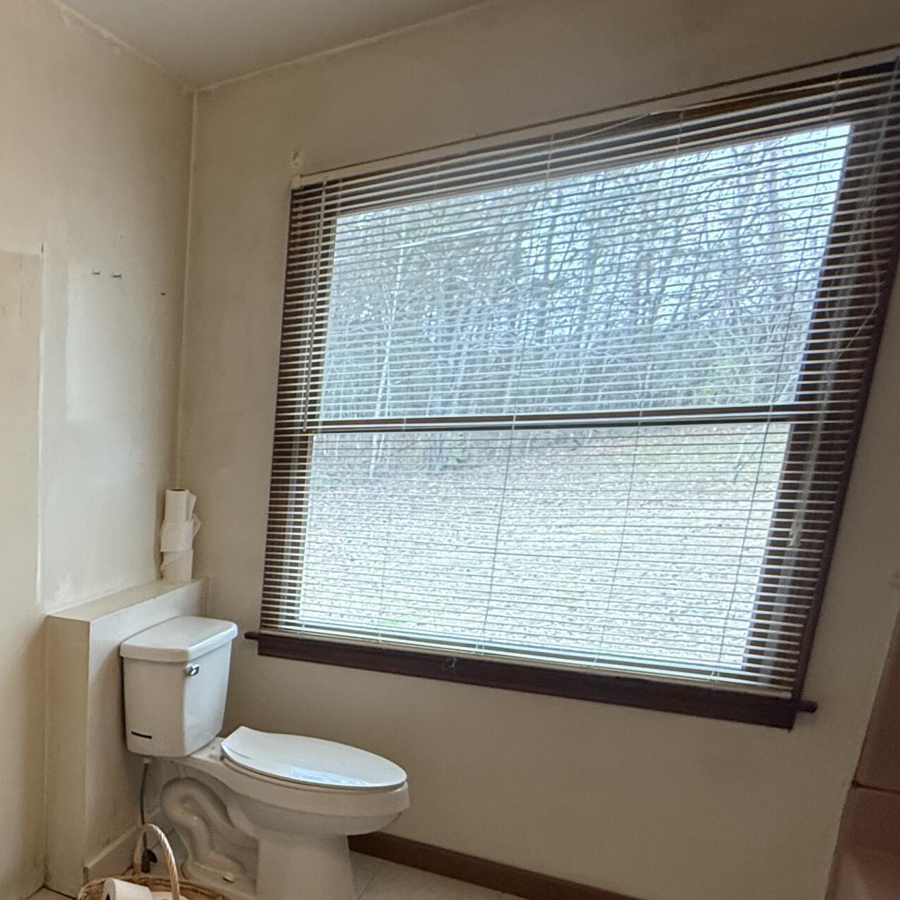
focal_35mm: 29
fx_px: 853
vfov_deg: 54.0
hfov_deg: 41.6
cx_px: -131
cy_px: 628
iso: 320
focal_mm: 2.22
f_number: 2.2
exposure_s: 1/60
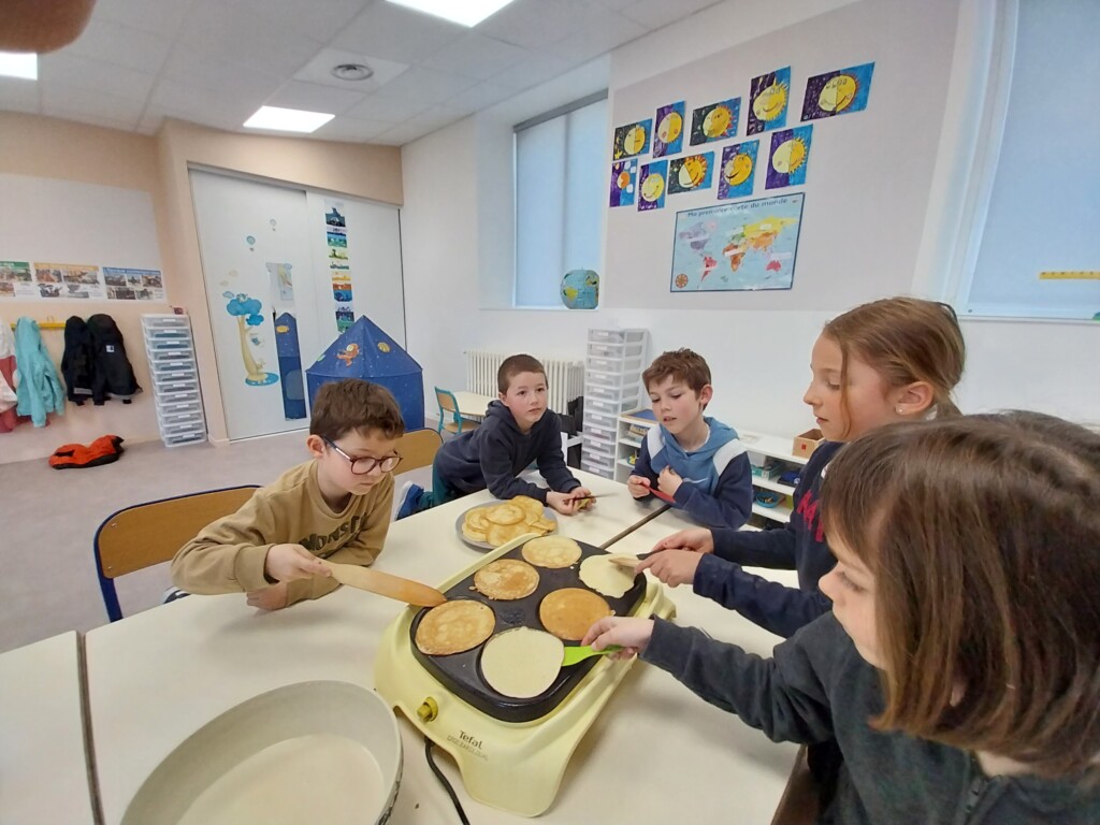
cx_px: 550
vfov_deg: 89.9
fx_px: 413
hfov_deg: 106.2
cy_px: 412
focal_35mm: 13
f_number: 2.2
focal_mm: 1.13
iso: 80
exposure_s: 1/50
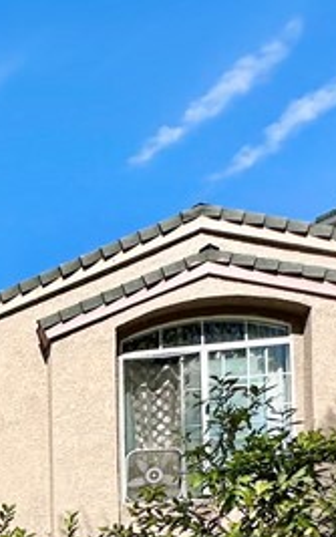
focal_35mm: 57
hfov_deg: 17.9
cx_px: -282
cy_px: 688
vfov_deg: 29.3
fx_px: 835
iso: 40
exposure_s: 1/1949
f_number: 2.2
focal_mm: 2.22
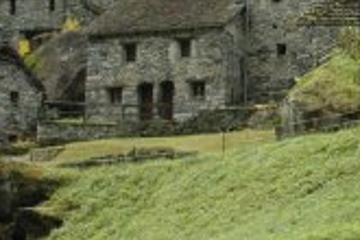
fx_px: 1632
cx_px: 513
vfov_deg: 8.4
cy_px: 65
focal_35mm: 163
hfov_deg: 12.1
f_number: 8
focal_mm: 25
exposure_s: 1/250
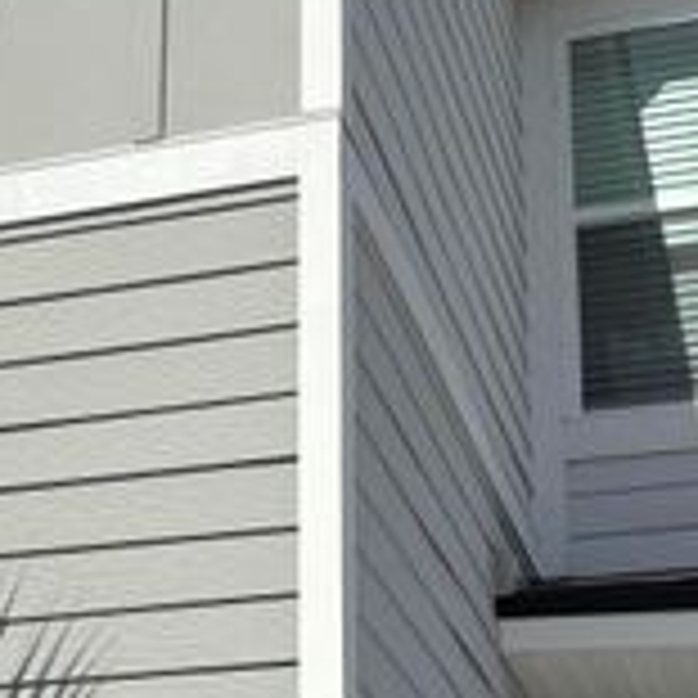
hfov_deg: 16.9
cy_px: 646
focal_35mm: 99
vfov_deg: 17.3
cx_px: -117
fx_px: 2258
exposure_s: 1/10101
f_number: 1.6
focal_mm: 5.96
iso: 50
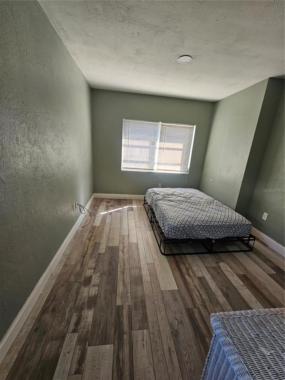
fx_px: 143
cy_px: 190
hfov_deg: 89.9
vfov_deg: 106.2
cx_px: 142
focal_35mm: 13
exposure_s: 1/60
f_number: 2.2
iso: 100
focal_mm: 2.2
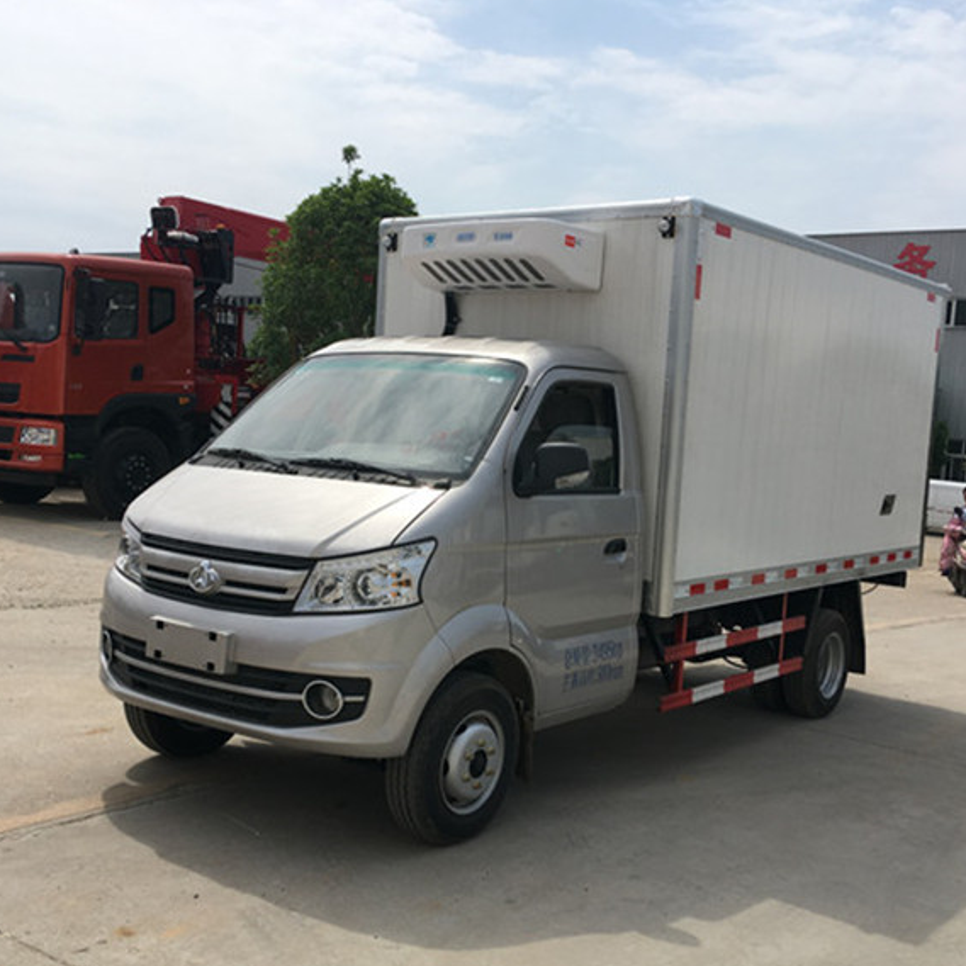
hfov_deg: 42.8
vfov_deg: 42.8
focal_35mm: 39
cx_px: 480
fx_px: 1231
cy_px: 536
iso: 25
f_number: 2.2
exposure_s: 1/2198
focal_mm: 4.15
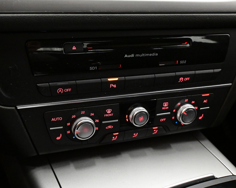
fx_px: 297
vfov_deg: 35.2
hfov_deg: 43.3
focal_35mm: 43
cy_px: 94
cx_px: 121
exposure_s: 1/100
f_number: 5.6
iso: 10000
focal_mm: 25
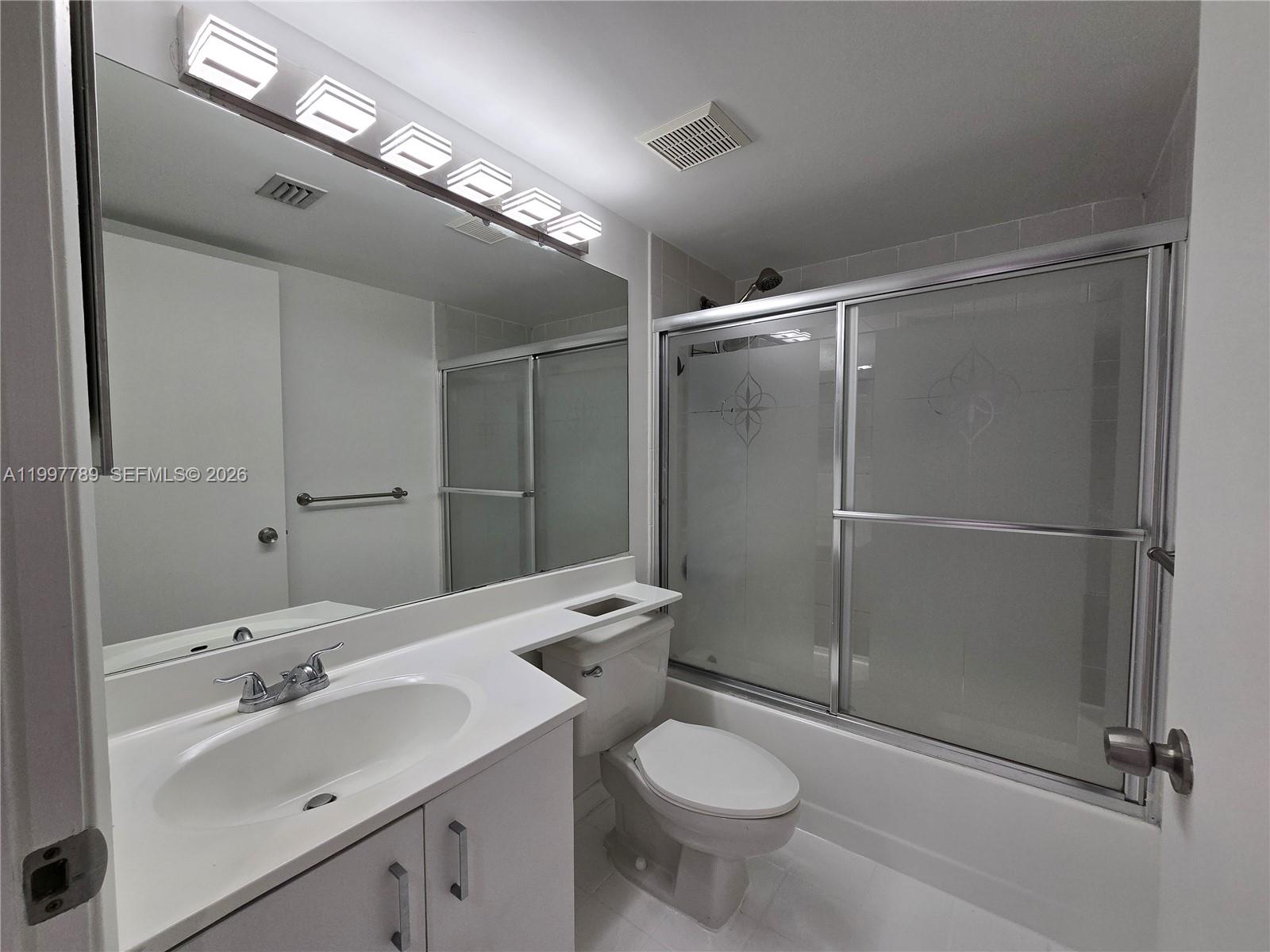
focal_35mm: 13
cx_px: 635
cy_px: 476
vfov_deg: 89.9
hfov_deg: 106.2
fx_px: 477
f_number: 2.2
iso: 80
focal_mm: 2.2
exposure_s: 1/120
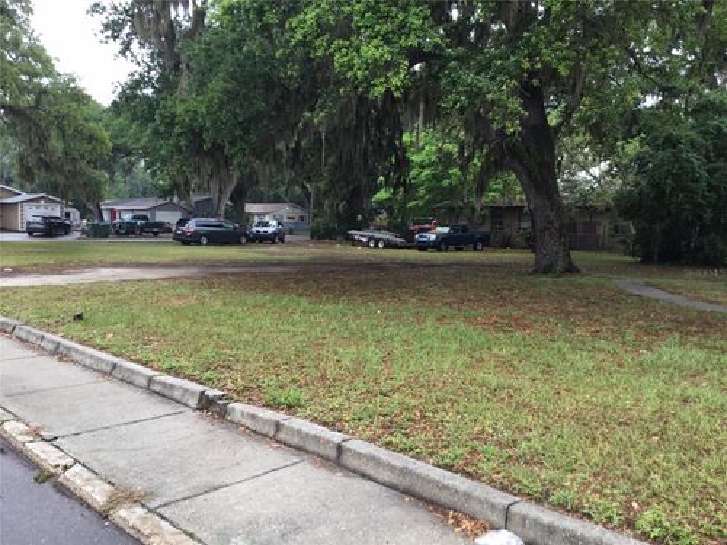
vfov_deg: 45.4
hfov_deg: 58.4
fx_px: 651
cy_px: 272
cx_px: 364
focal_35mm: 31
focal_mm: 3.3
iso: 25
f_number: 2.4
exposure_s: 1/162
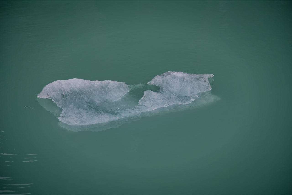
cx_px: 146
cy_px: 98
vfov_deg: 11.4
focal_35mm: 120
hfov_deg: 17.1
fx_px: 973
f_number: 5.6
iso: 100
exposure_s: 1/250
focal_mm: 120
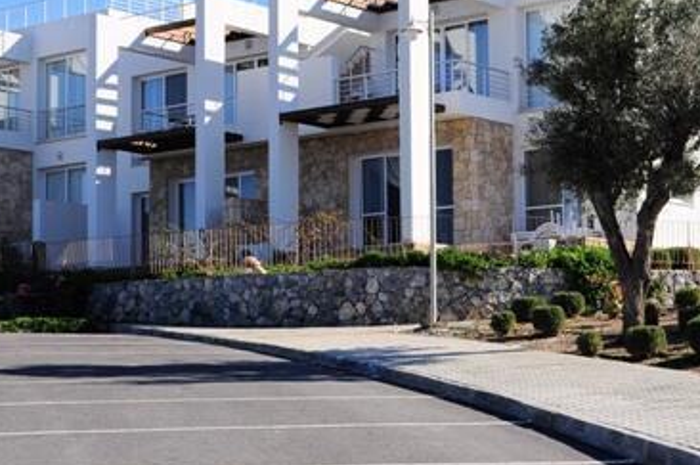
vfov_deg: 16.2
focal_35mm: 84
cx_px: 275
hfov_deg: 24.2
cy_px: 269
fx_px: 1631
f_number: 8
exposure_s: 1/500
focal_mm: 32
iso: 200
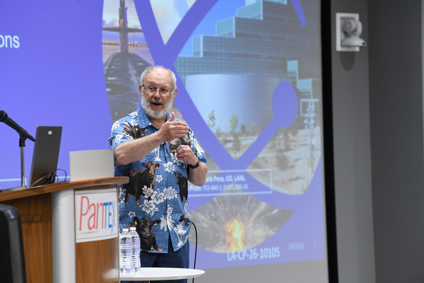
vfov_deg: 6.9
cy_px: 142
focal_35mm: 200
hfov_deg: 10.3
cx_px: 212
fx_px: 2355
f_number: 5
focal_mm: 200
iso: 2500
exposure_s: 1/100
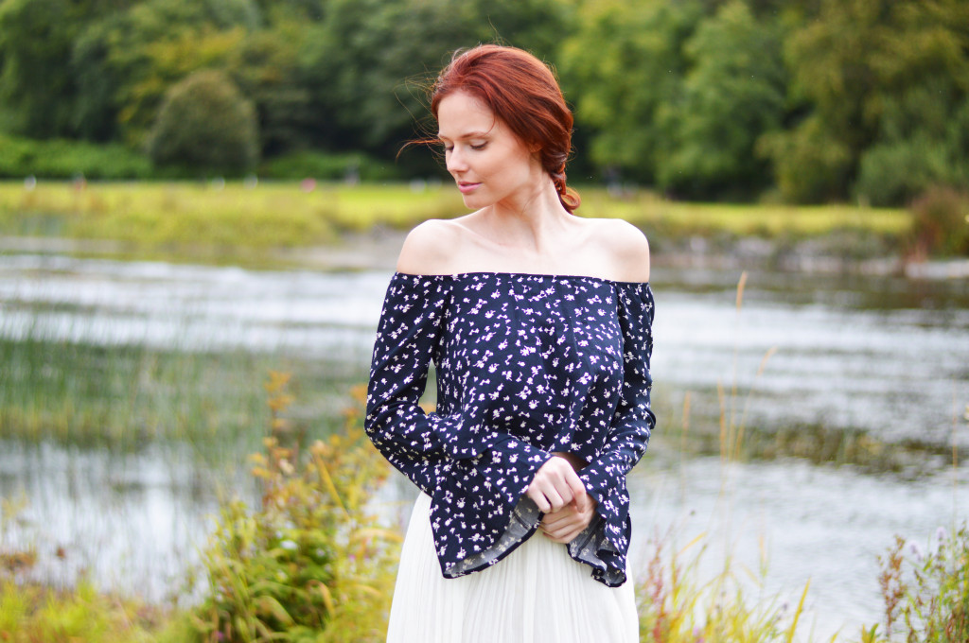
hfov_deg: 27.0
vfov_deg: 18.1
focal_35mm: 75
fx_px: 2016
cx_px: 484
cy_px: 322
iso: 200
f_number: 1.8
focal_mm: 50
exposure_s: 1/2000
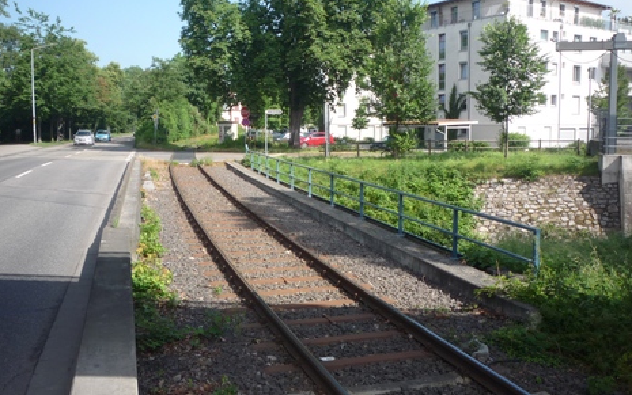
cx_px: 319
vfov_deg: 36.3
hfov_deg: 55.3
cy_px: 178
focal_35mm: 35
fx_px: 603
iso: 100
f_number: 3.3
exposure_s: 1/500
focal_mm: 5.2
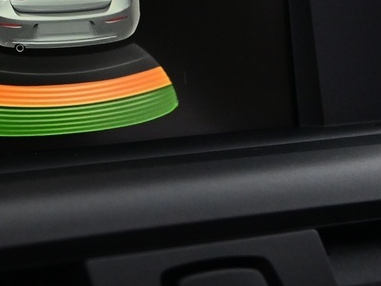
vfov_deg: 10.5
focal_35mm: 141
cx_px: 67
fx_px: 1553
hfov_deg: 13.9
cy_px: 34
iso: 1400
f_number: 4.2
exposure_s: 1/40
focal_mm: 23
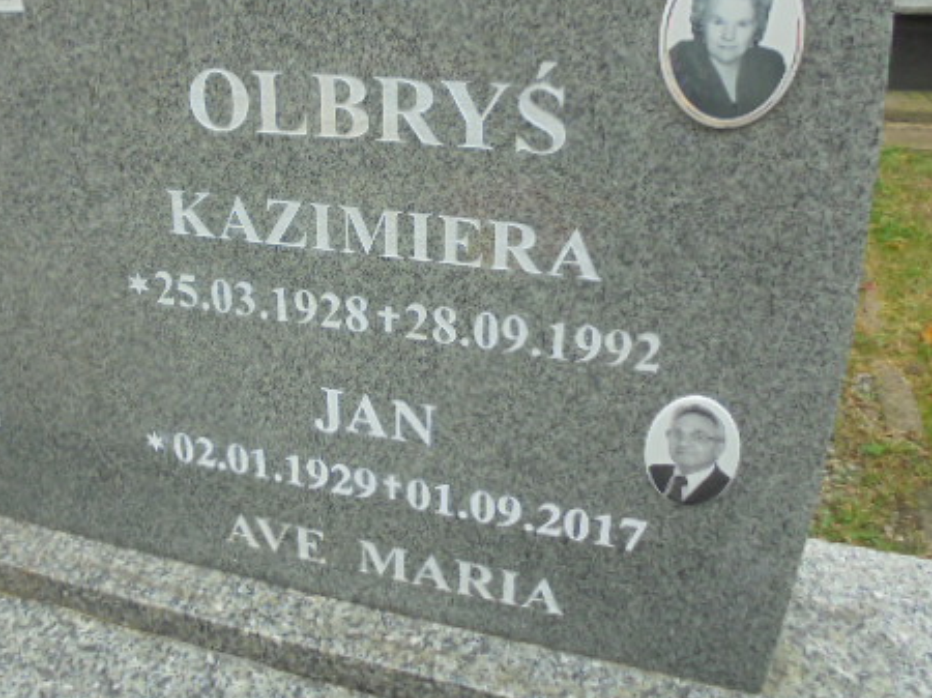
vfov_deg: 38.0
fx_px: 996
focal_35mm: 37
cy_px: 211
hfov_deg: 49.4
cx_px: 321
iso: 100
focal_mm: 4.6
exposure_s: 1/125
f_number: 3.5
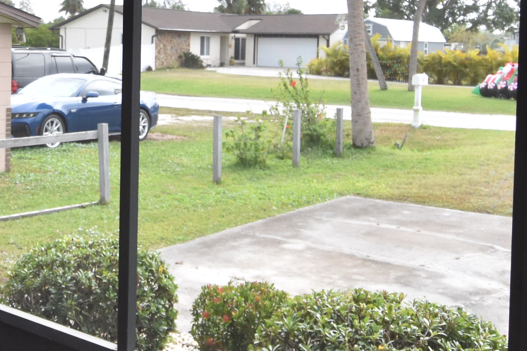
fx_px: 746
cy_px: 72
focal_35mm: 51
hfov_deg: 37.7
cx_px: 119
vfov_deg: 26.0
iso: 800
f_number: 3.5
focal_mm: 10
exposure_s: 1/2000
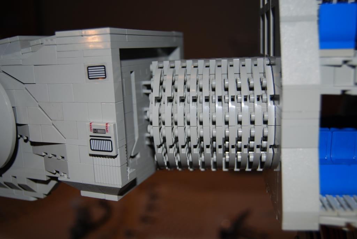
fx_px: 387
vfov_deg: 34.3
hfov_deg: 49.5
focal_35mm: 39
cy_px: 120
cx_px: 178
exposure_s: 1/125
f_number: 4
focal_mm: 26
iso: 100
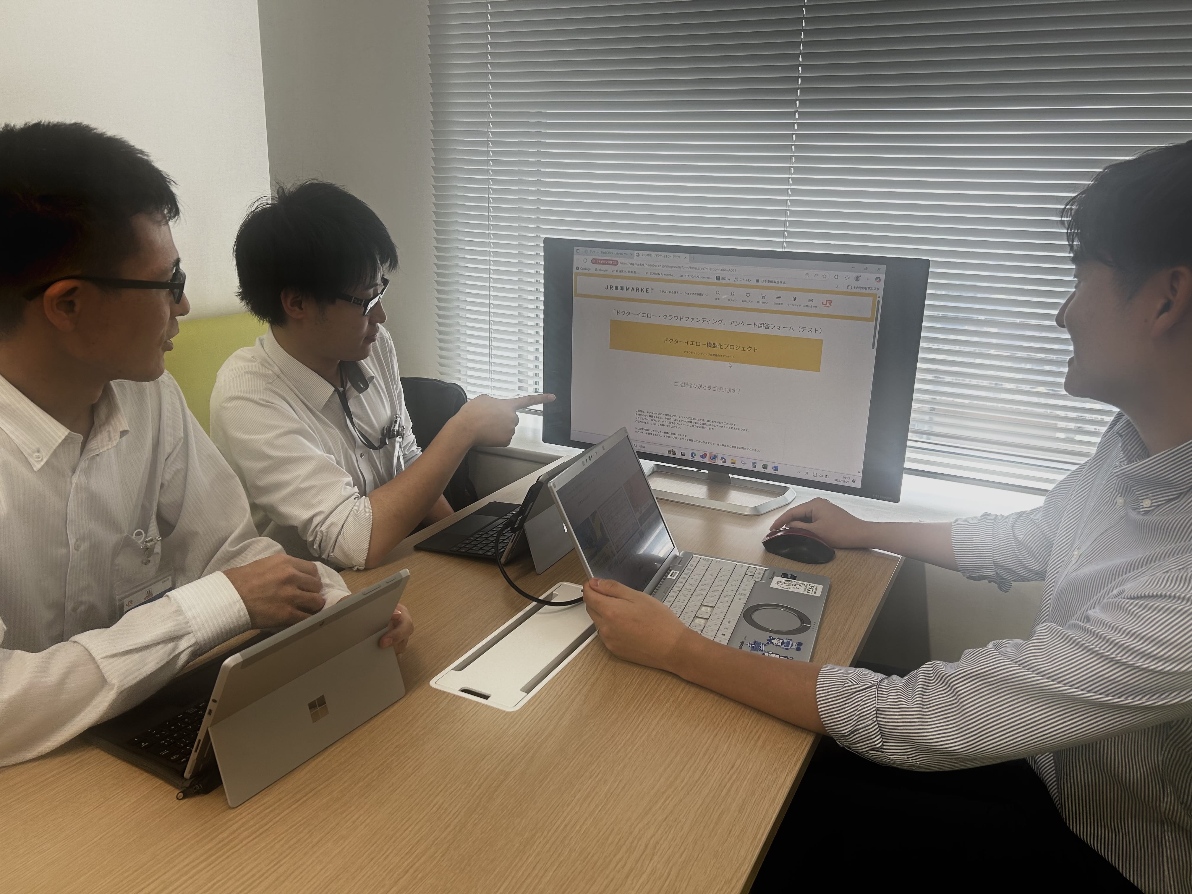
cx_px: 596
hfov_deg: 67.3
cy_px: 447
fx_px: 895
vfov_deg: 53.1
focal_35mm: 26
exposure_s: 1/200
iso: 40
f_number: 1.5
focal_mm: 5.7
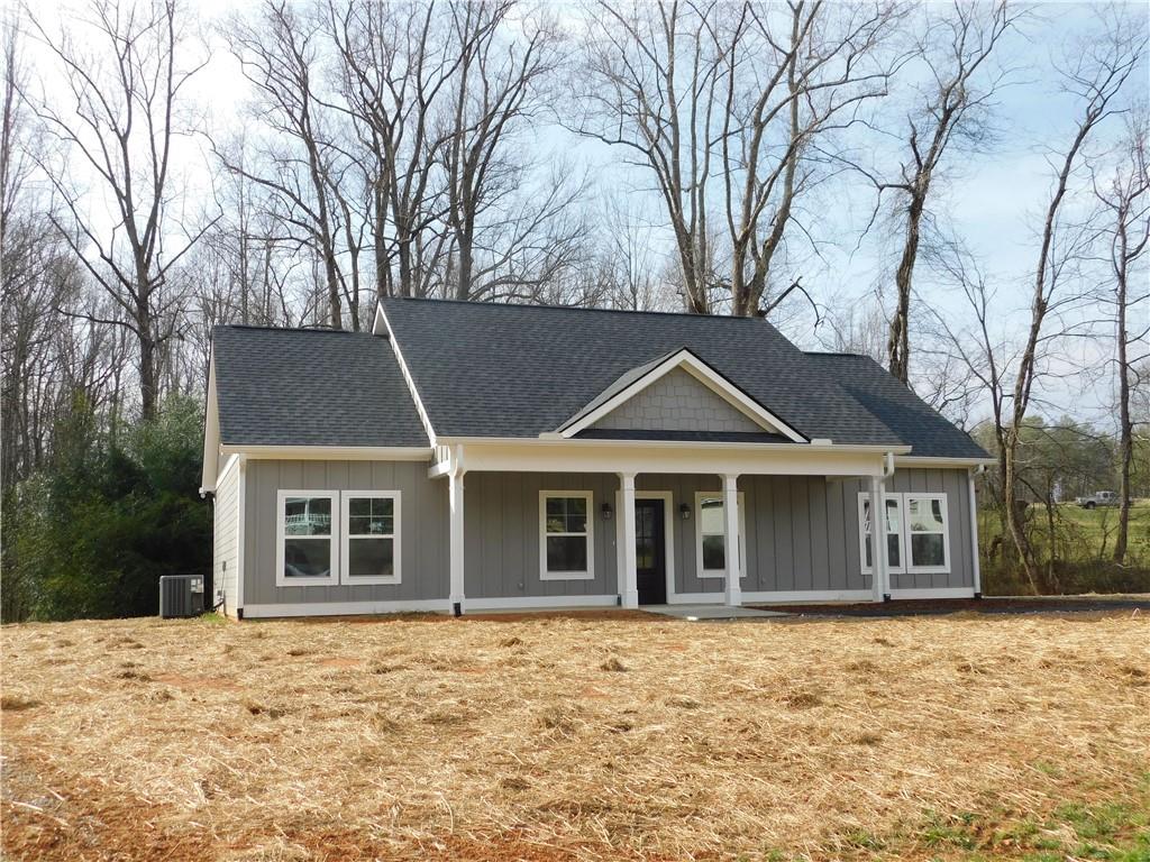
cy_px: 431
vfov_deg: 39.7
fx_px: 1196
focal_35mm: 36
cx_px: 575
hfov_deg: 51.4
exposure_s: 1/800
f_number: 3.5
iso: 125
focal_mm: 6.3
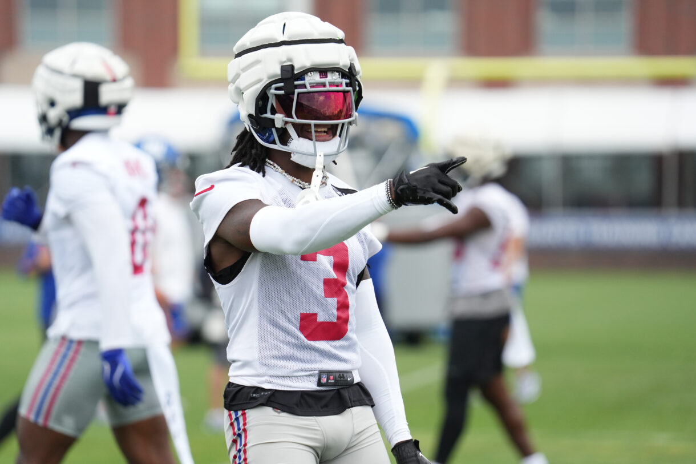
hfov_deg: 5.1
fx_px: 7809
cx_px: 348
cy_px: 232
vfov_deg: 3.4
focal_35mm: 404
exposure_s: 1/2000
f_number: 6.3
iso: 1600
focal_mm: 404
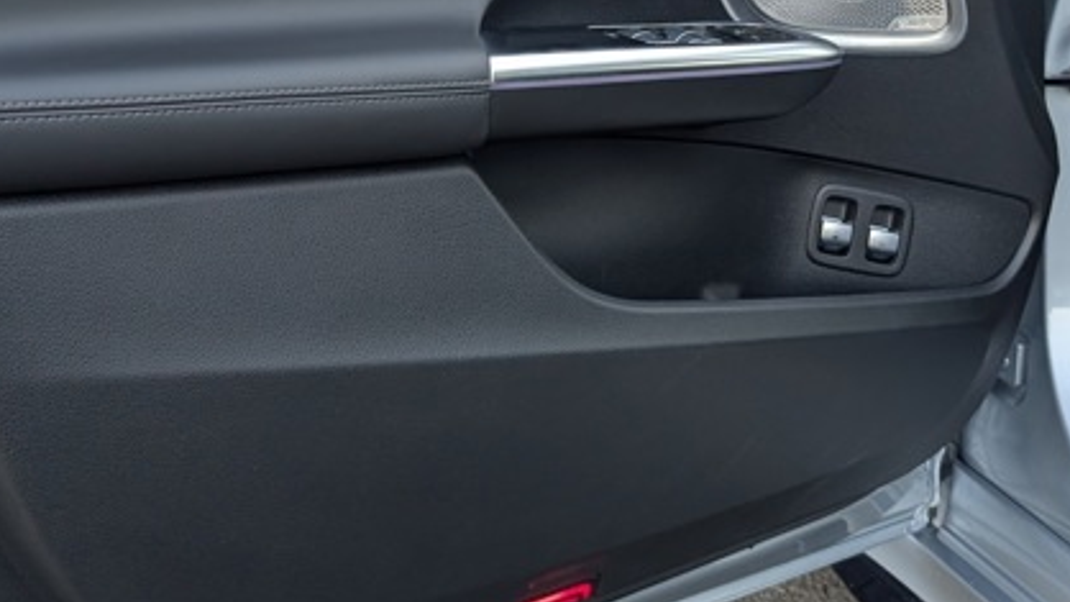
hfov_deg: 41.3
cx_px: 479
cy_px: -82
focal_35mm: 50
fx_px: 1418
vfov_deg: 22.4
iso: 85
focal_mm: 6.9
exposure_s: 1/89.3
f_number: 1.68
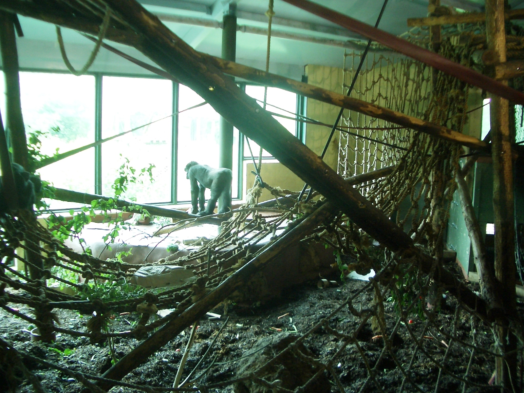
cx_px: 262
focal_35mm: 35
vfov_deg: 40.7
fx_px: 530
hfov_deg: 52.6
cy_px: 196
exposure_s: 1/20
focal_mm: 5.8
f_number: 2.6
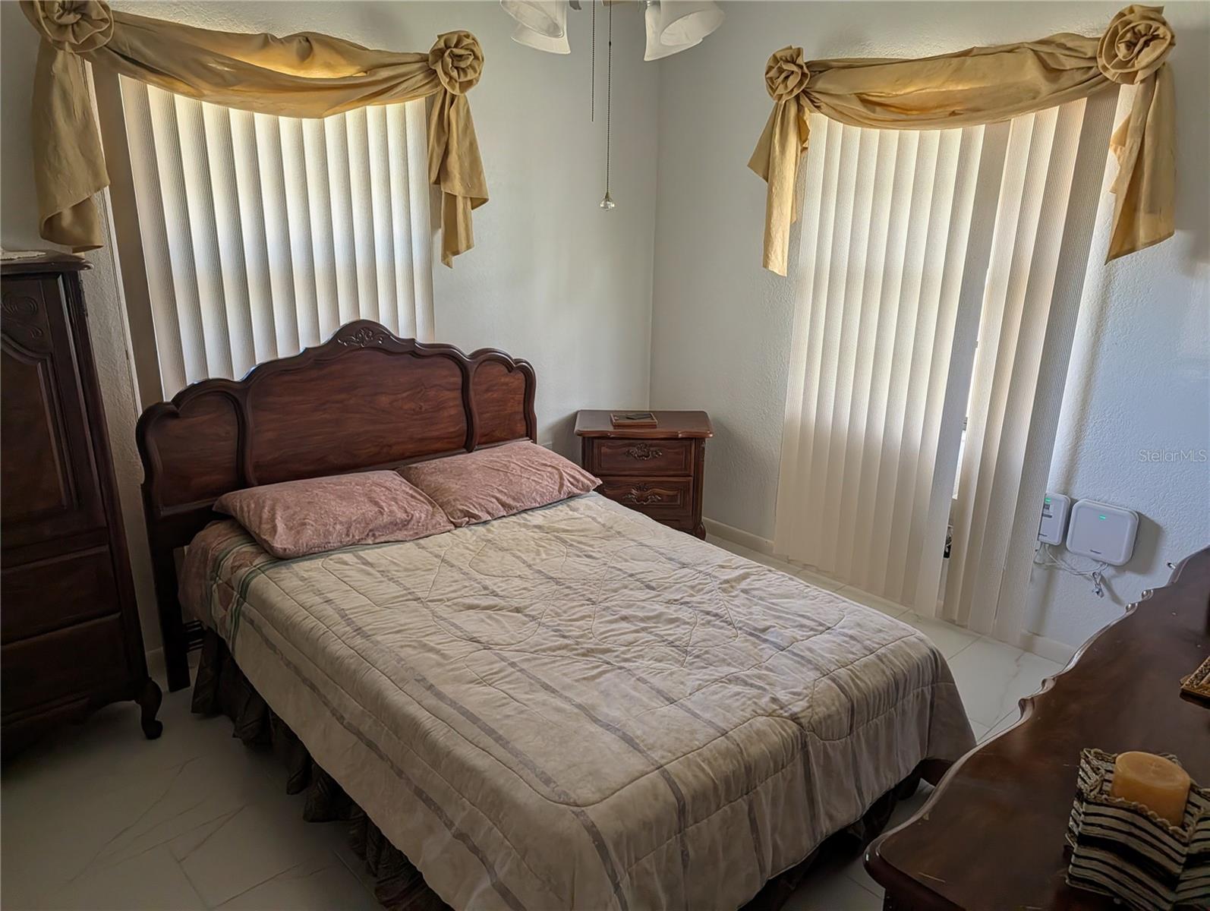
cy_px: 456
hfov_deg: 71.5
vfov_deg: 56.9
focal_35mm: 24
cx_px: 605
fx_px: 840
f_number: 1.68
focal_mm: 6.9
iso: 433
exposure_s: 1/344
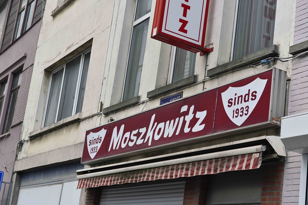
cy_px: 103
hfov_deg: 28.5
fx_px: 607
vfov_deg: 19.2
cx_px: 152
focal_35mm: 71
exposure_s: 1/160
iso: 100
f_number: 6.3
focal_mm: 70
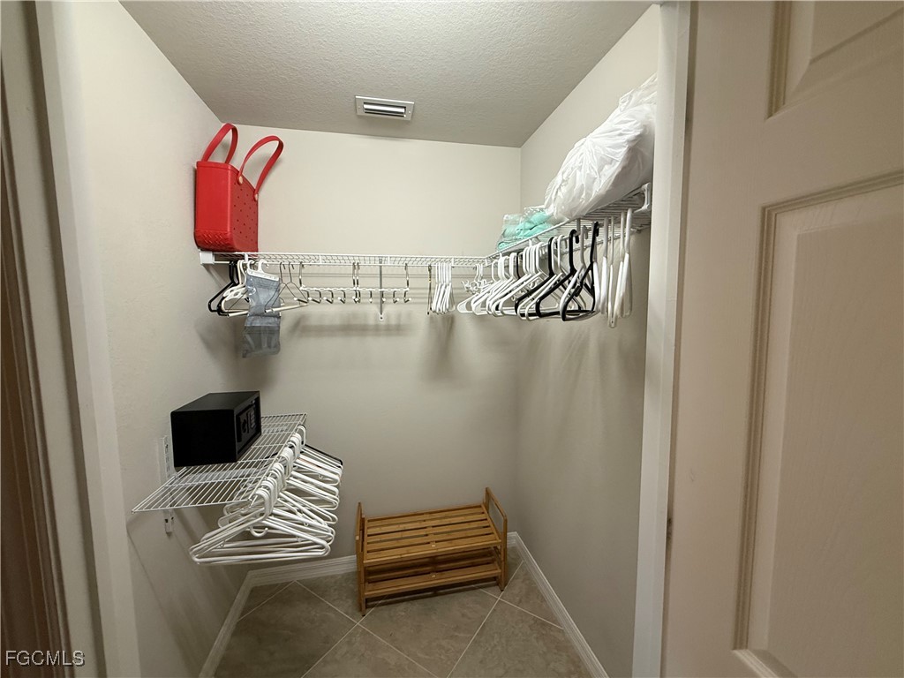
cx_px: 452
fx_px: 366
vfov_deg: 85.7
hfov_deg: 102.1
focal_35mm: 14
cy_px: 339
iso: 250
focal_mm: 2.22
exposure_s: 1/60
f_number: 2.2
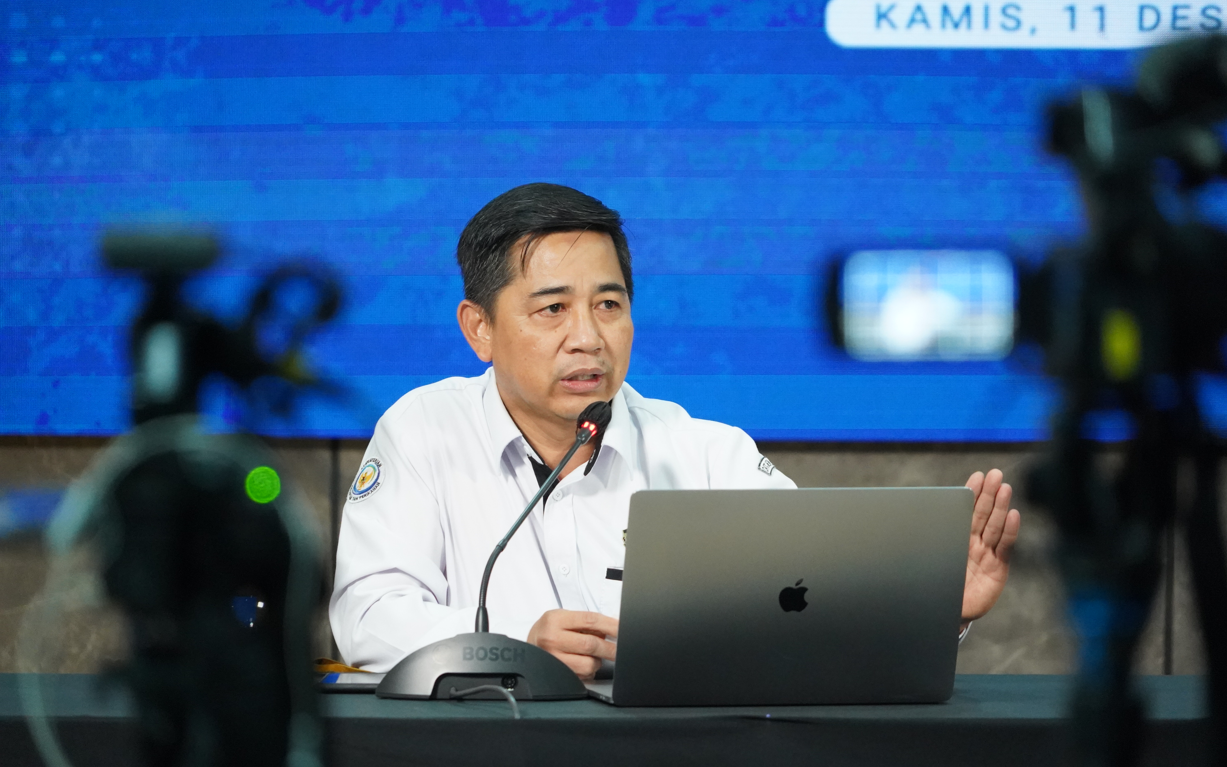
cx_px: 614
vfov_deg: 5.4
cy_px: 403
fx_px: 8193
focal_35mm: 245
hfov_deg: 8.6
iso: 10000
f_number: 6.3
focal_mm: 240
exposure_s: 1/160
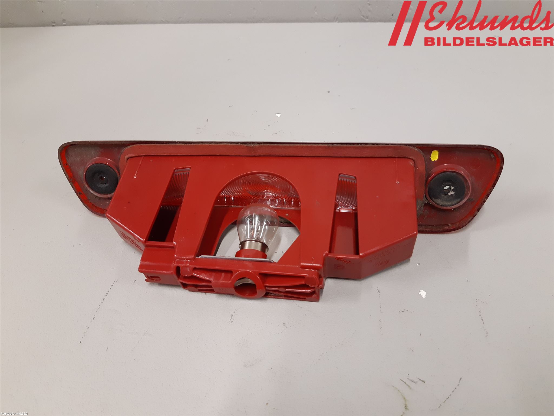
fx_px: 416
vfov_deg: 53.1
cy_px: 208
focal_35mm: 26
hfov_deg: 67.3
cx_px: 277
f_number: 1.7
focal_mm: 3.93
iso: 200
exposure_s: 1/50
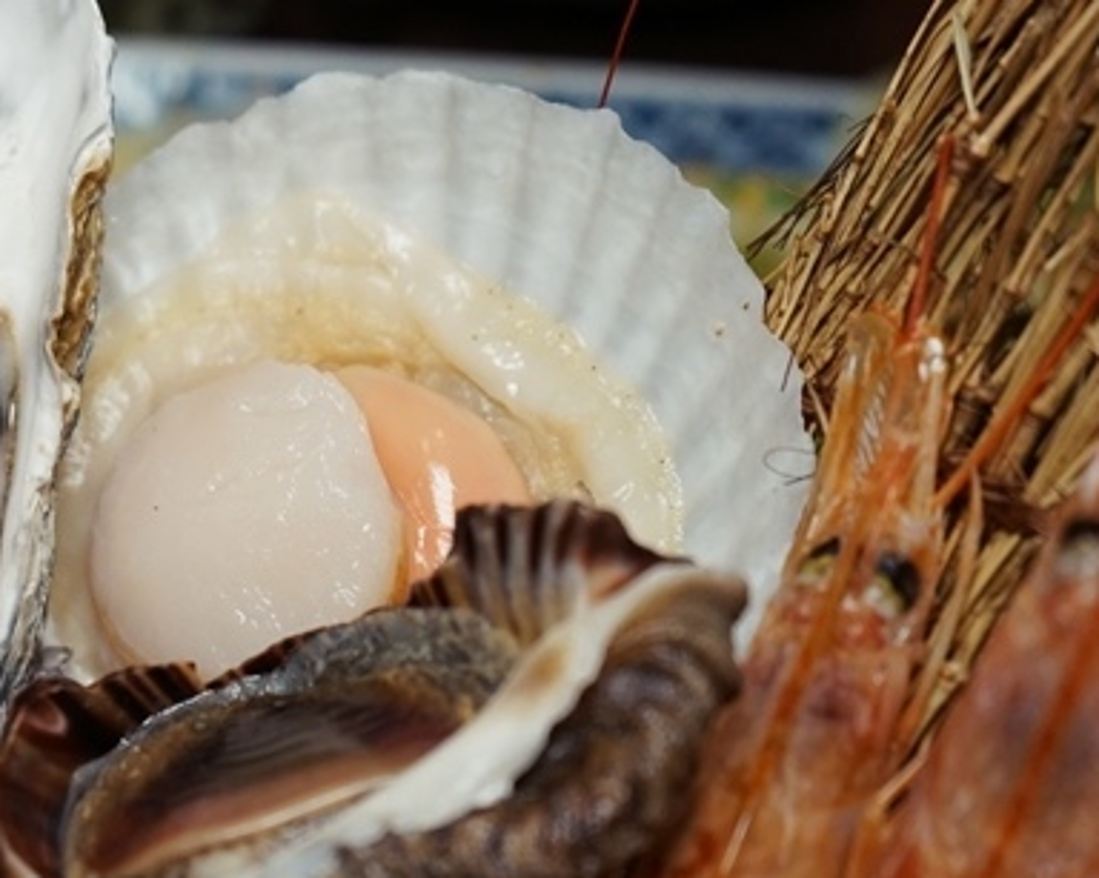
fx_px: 2862
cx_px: 92
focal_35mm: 88
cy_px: 442
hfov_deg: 21.2
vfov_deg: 17.5
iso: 1000
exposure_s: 1/60
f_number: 4.5
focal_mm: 45
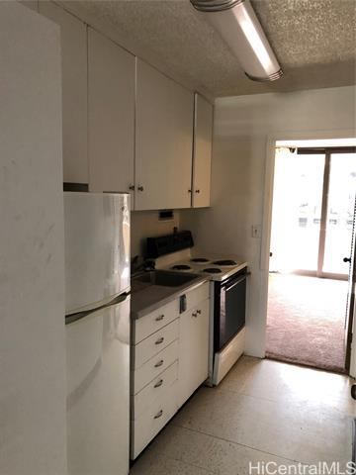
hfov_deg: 49.7
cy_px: 238
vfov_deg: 63.4
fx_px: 384
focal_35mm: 28
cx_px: 178
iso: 32
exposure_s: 1/30
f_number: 1.8
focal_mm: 3.99
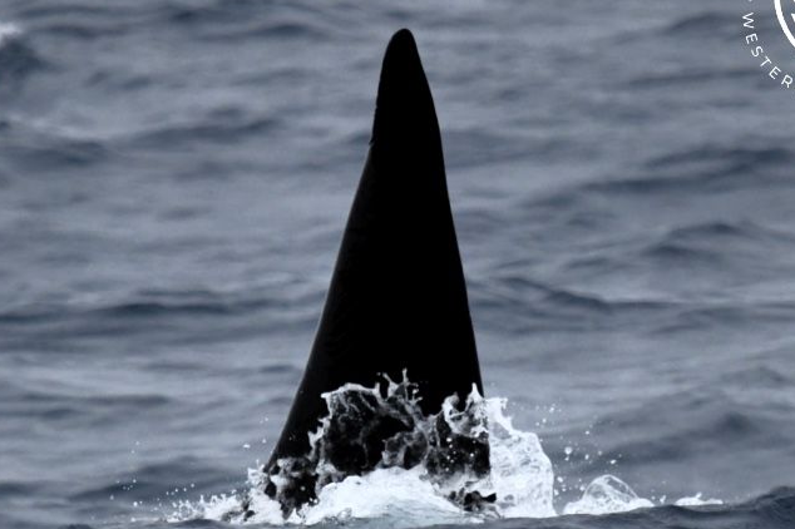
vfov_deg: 1.8
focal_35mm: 757
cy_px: 264
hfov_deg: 2.7
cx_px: 409
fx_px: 16708
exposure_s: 1/8000
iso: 2000
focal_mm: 600
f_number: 6.3
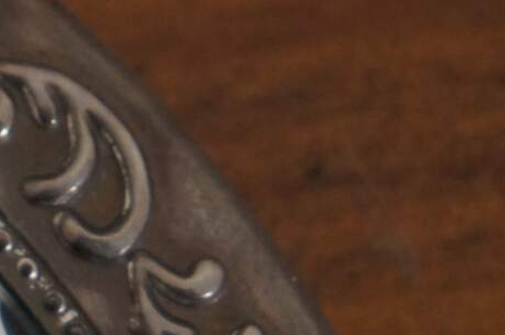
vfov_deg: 3.8
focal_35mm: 357
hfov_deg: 5.7
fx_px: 5005
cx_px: -375
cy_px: 289
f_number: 5.6
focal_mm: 55
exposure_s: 1/80
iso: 1600
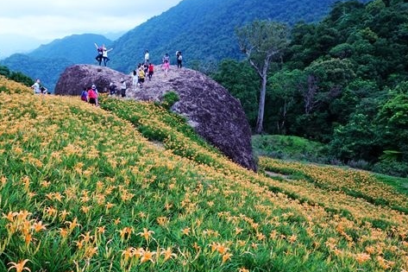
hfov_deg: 56.9
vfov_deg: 39.9
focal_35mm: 33
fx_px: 374
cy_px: 153
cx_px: 166
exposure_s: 1/30
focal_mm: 9
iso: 125
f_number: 2.8
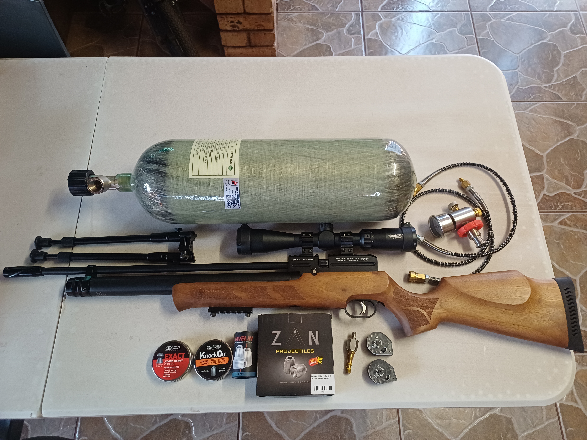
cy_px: 220
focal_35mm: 25
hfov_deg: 69.4
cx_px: 294
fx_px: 424
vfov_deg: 54.9
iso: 500
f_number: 1.8
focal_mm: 4.65
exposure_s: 1/25
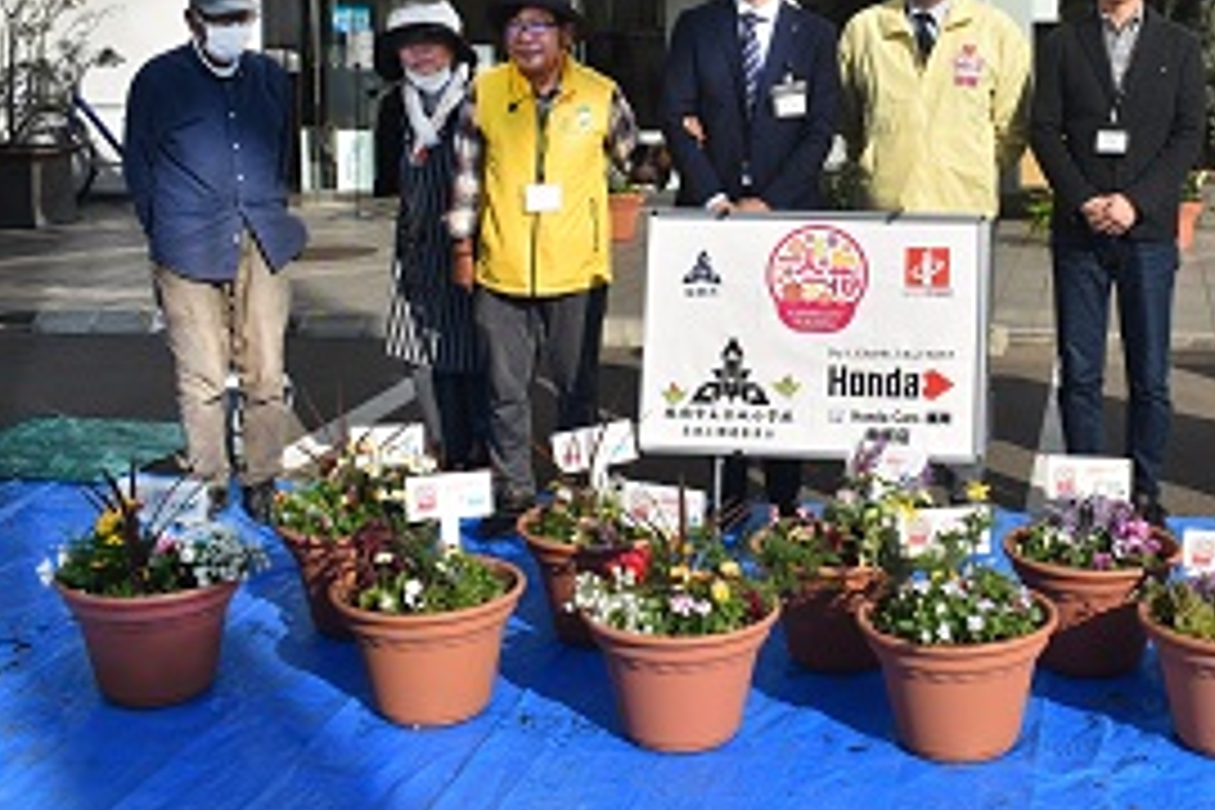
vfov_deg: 24.3
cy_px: 176
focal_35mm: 55
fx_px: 1856
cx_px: 864
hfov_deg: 35.7
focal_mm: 22
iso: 200
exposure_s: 1/500
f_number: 11
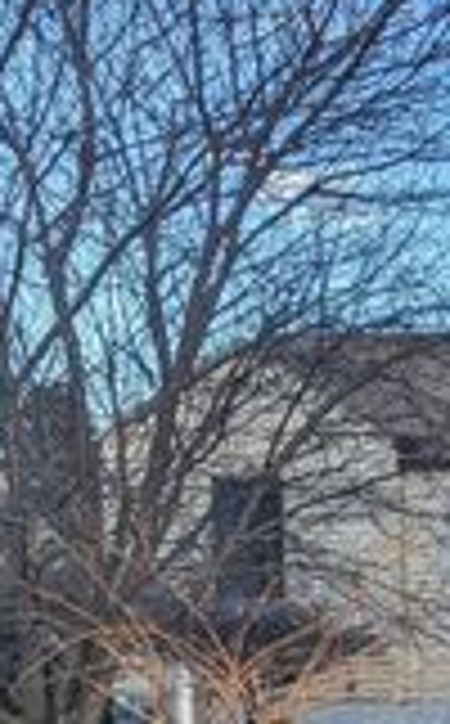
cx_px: 716
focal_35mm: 89
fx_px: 1754
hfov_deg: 13.6
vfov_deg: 22.2
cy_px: 780
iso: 53
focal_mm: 4.38
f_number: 1.73
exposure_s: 1/1300
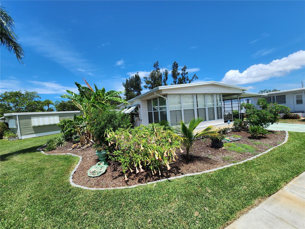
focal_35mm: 13
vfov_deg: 89.9
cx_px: 152
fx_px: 115
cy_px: 114
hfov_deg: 106.2
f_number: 2.2
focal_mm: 2.2
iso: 50
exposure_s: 1/2094
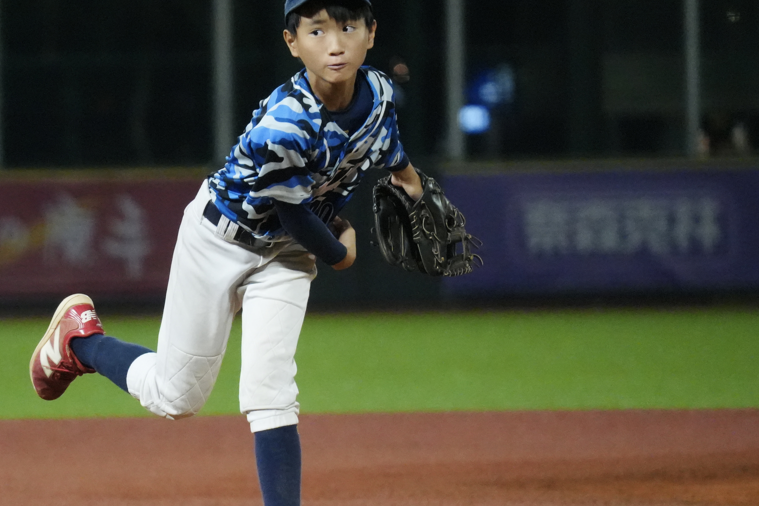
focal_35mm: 500
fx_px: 10541
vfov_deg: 2.7
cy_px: 248
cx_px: 129
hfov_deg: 4.1
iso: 12800
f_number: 5.6
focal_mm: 259
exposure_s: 1/1000
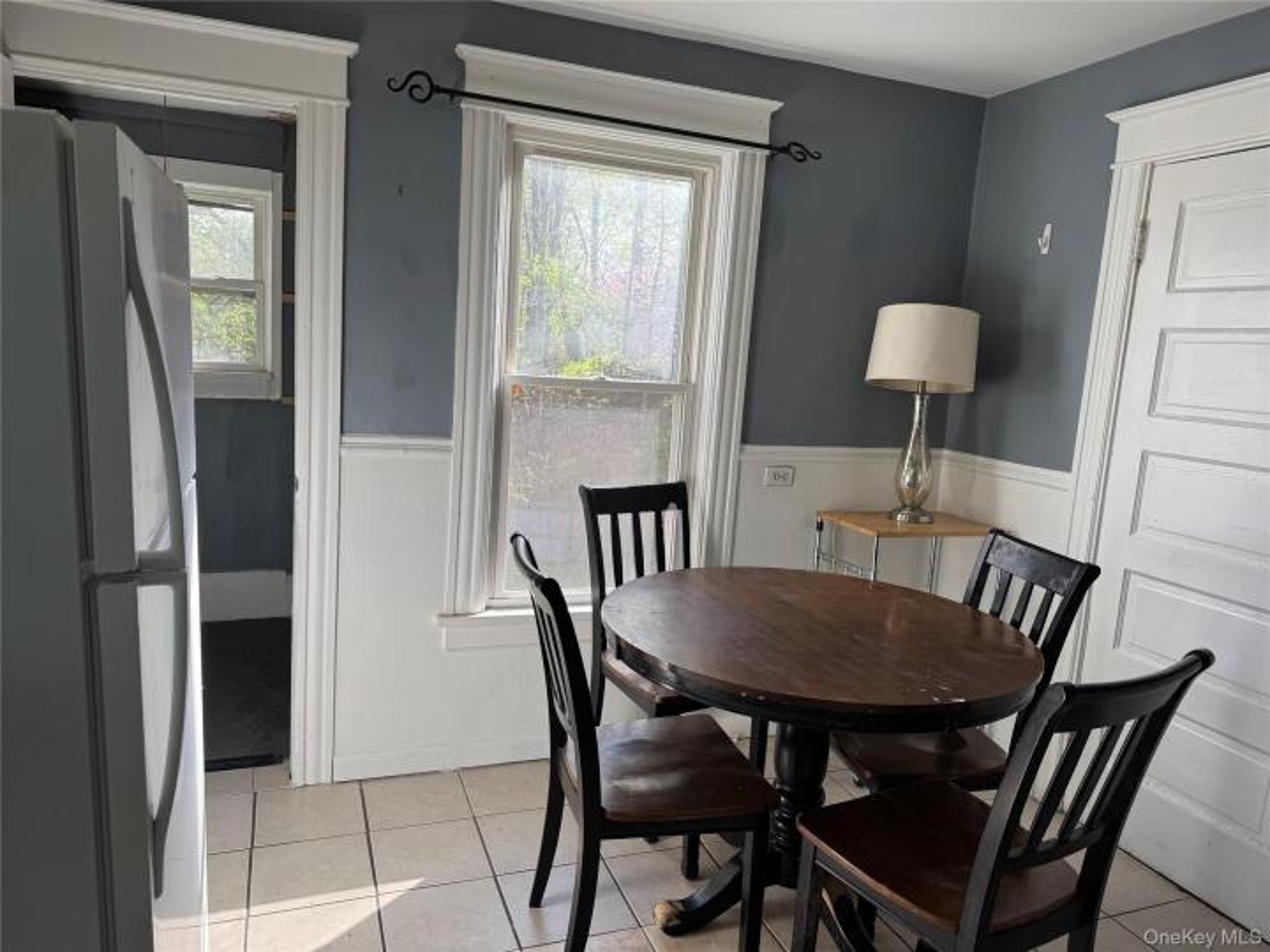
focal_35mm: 24
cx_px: 635
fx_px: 881
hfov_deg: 71.6
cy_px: 476
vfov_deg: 56.8
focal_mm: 6.76
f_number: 1.78
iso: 64
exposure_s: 1/218
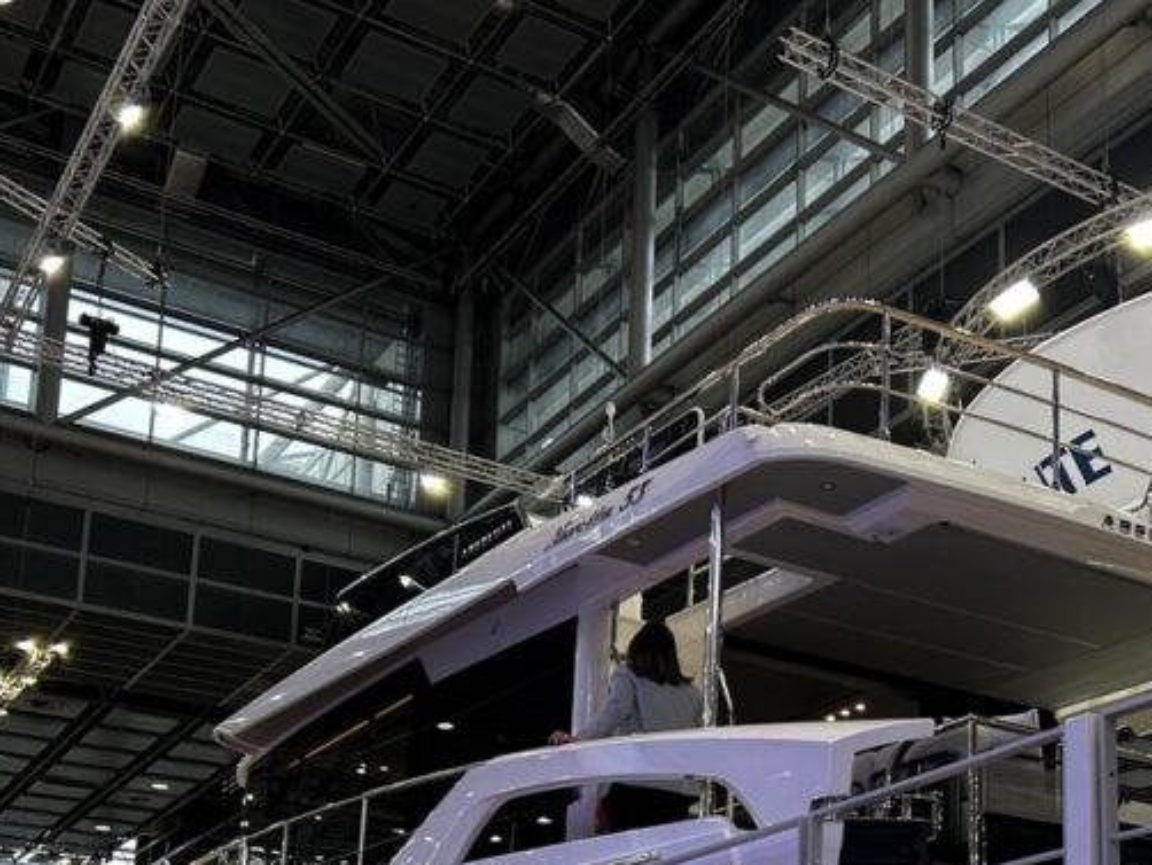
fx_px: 1765
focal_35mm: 53
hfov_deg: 35.5
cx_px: 838
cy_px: 863
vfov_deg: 26.1
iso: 50
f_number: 1.5
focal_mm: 5.7
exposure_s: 1/100
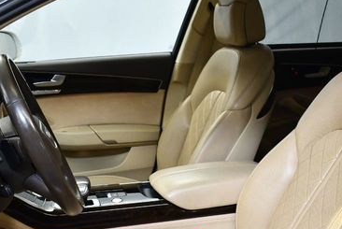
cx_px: 194
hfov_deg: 31.8
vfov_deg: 21.4
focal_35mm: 63
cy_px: 183
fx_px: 599
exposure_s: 1/125
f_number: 3.5
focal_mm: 18
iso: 1100
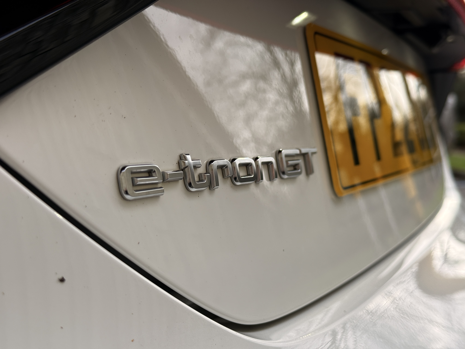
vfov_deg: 30.3
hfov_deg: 39.7
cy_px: 174
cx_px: 232
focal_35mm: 48
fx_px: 645
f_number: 1.78
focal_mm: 6.76
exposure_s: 1/657
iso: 64
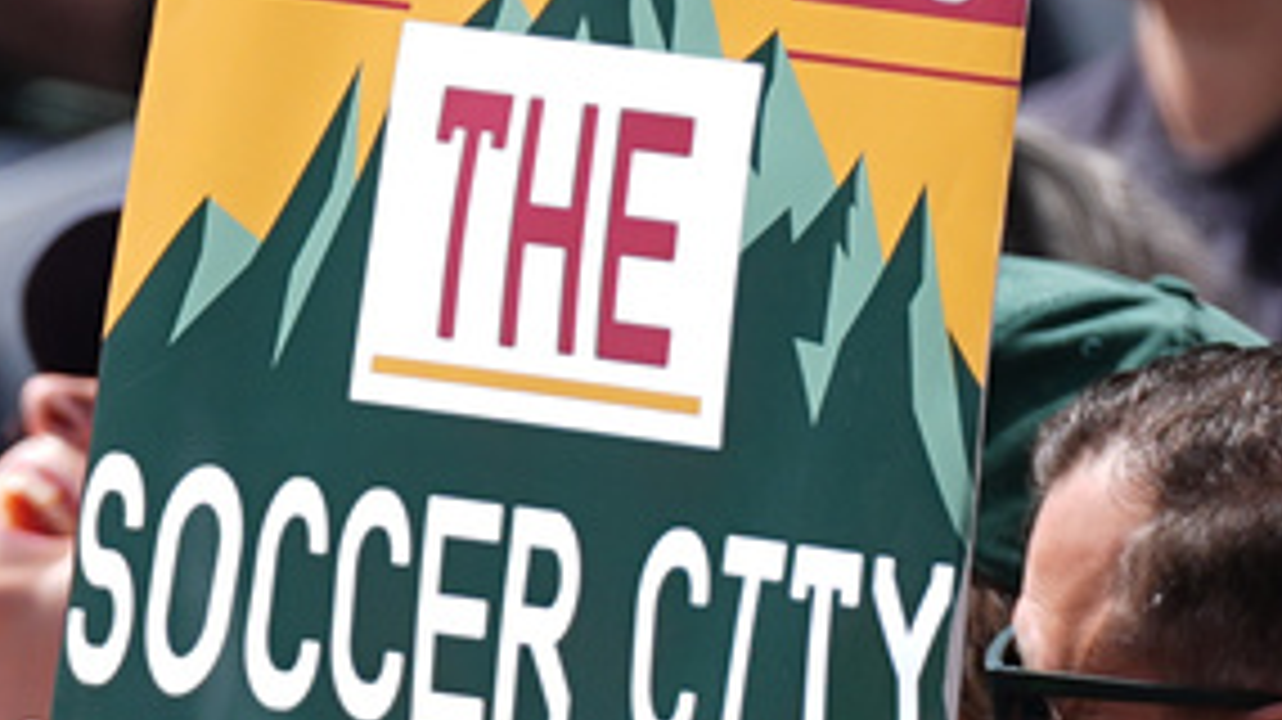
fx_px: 115286
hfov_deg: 0.6
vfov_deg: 0.4
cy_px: 567
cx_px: 310
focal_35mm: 3393
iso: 200
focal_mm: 600
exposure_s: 1/1600
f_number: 4
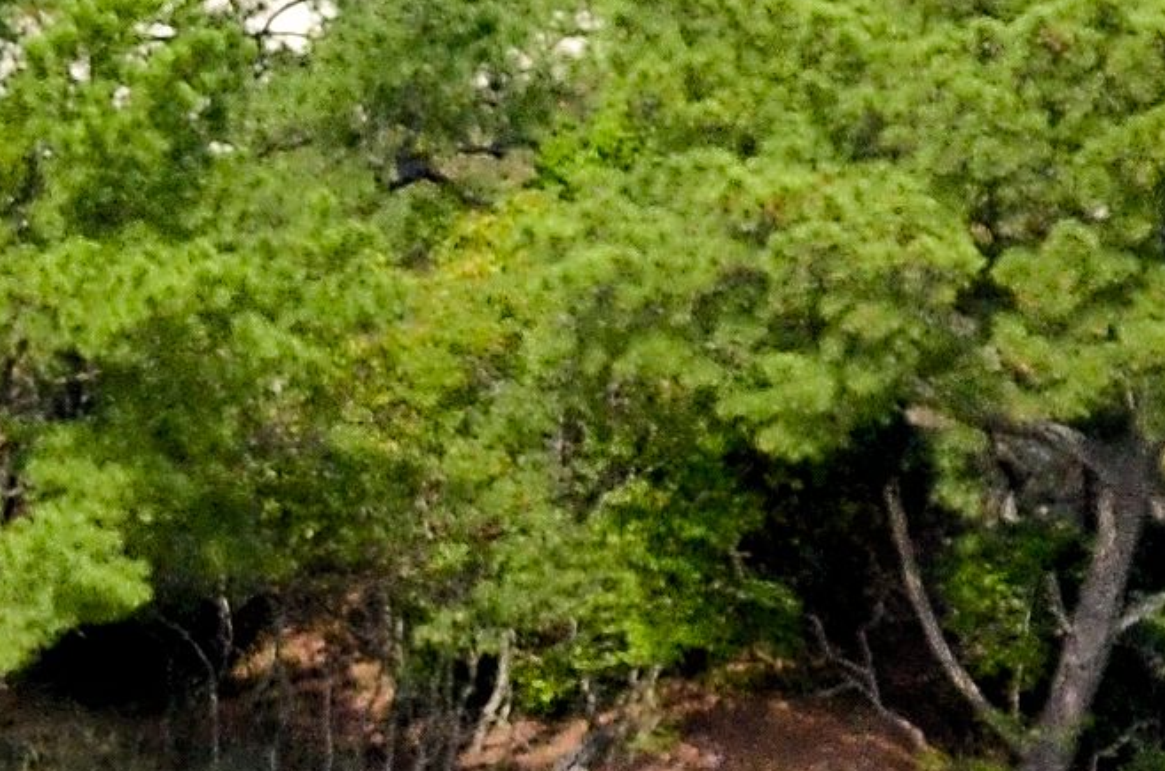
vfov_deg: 4.3
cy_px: 1462
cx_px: -3046
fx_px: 10172
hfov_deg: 5.8
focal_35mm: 315
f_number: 6.3
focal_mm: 28
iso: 400
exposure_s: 1/2000
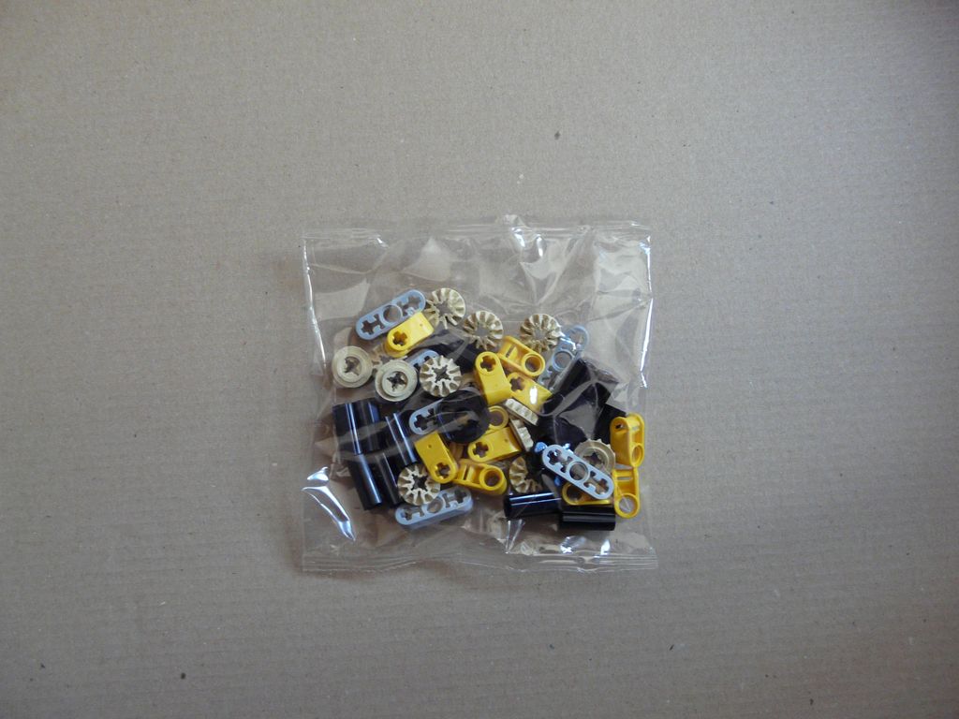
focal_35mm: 28
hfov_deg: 63.4
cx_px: 480
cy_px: 360
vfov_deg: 49.7
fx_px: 776
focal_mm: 4.6
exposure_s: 1/10
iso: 200
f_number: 2.8
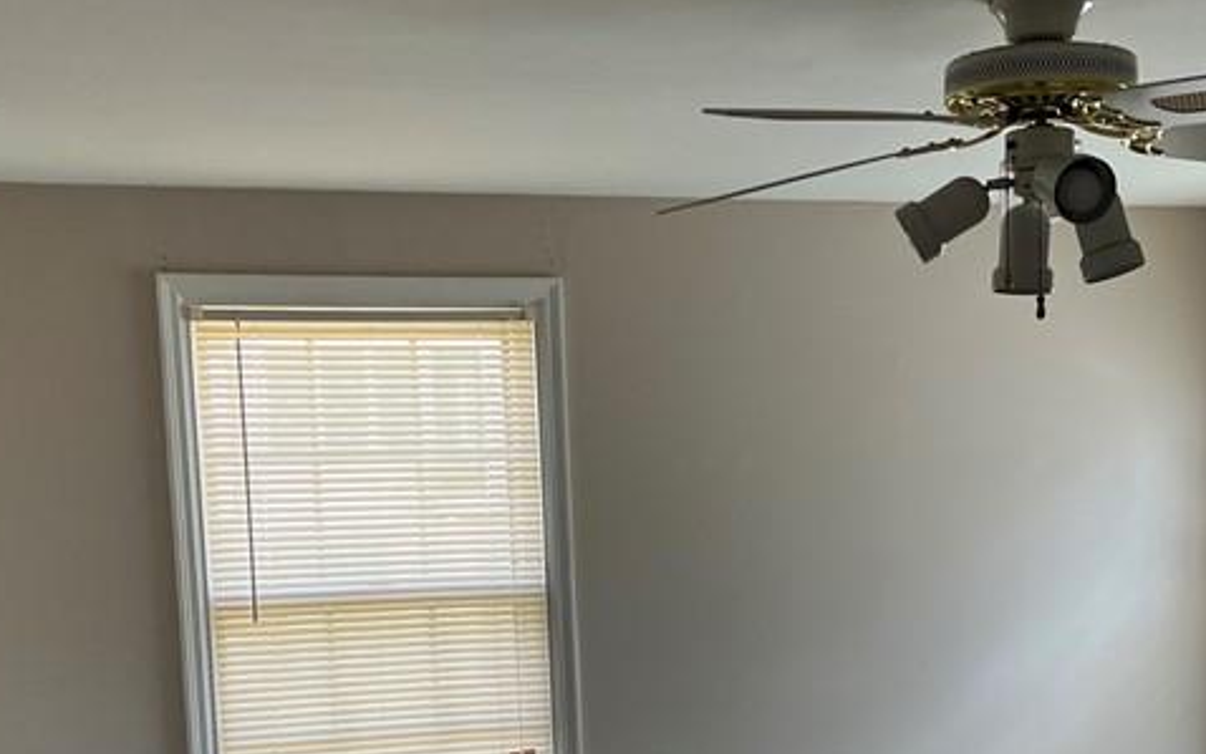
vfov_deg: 21.4
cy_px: 701
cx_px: 691
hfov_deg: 34.5
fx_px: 1940
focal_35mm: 59
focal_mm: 5.1
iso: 64
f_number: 1.6
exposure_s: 1/121
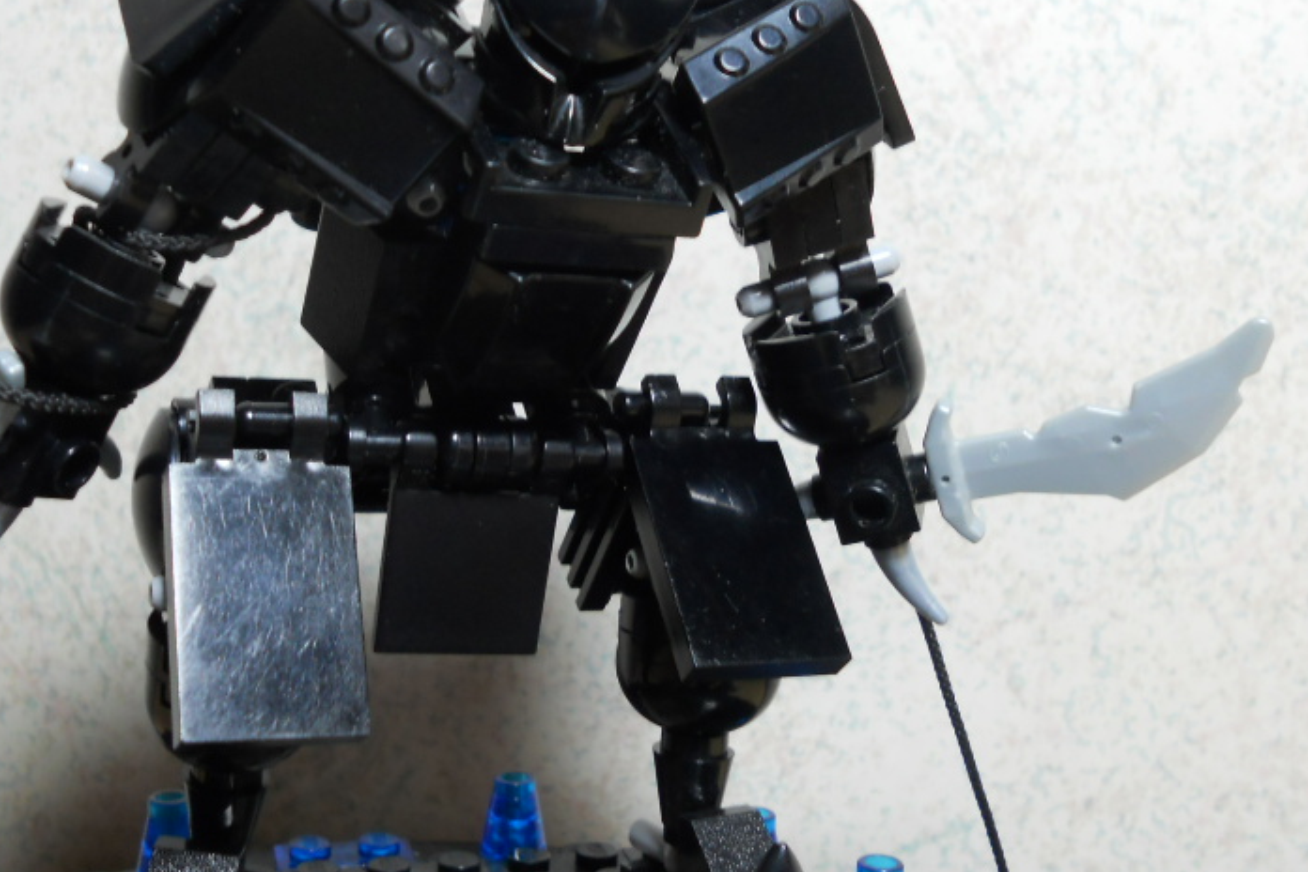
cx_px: 547
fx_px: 1780
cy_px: 442
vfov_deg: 27.5
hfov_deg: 40.2
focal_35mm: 49
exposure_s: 1/30
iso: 160
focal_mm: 5.8
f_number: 3.5
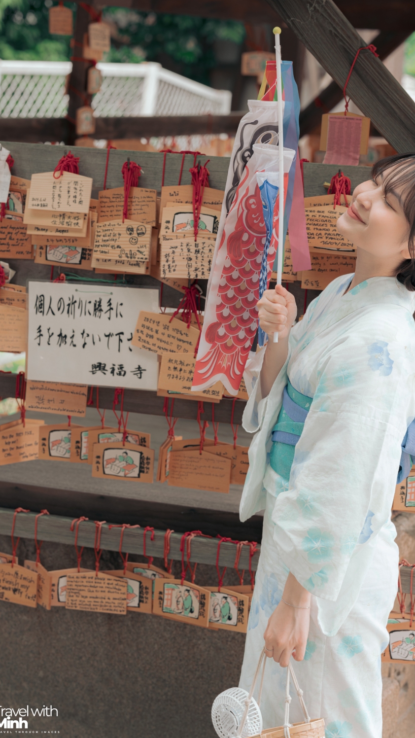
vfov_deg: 22.5
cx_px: 236
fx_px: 1859
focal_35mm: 95
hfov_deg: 12.7
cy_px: 369
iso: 320
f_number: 5.6
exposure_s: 1/100
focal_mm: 110
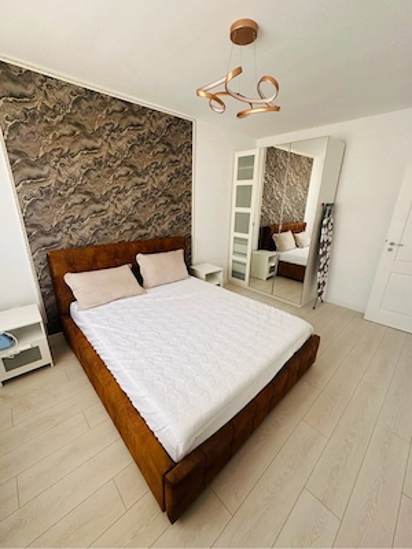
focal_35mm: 14
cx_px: 206
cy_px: 274
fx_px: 222
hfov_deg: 85.7
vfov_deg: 102.1
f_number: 2.2
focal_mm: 2.22
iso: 160
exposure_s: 1/99
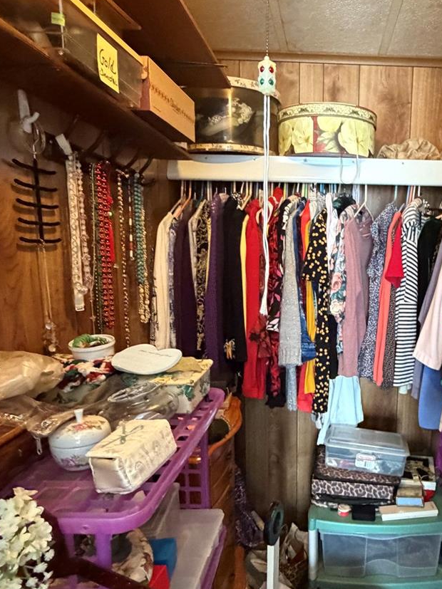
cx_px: 337
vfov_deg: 67.2
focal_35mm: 26
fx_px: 443
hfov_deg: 50.6
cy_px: 322
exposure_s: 1/60
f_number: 2.2
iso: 1250
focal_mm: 2.22
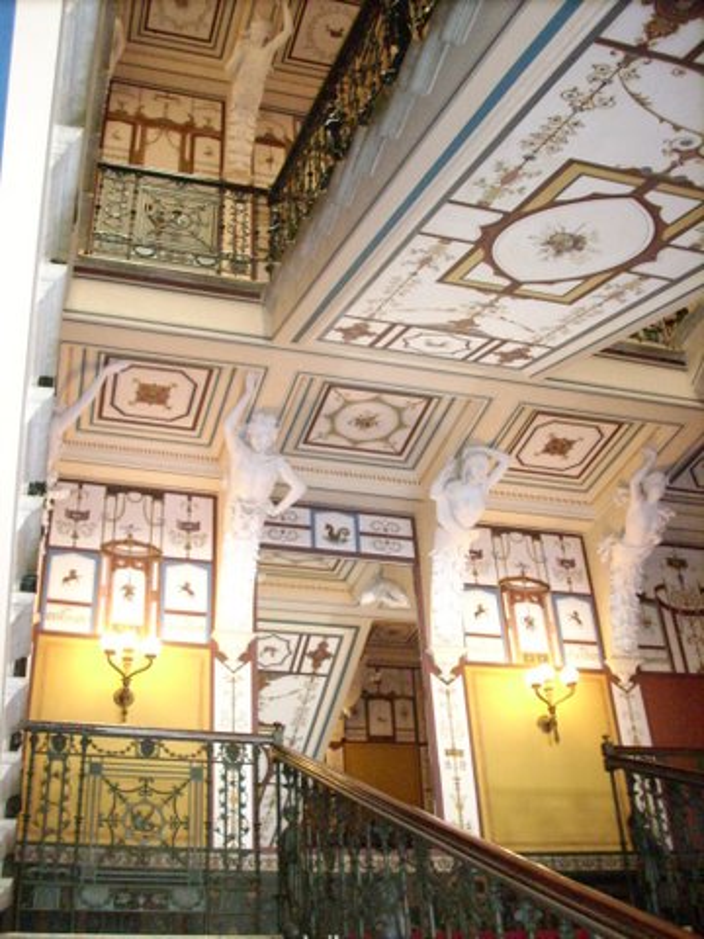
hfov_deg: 38.7
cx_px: 352
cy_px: 470
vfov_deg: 50.1
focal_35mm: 37
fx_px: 1003
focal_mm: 6.2
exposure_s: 1/15.7
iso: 800
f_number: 2.8
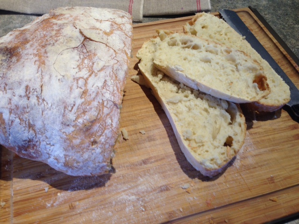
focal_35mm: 33
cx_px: 150
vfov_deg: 42.9
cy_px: 112
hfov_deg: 55.4
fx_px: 285
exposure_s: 1/24
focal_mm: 4.12
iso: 50
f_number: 2.4
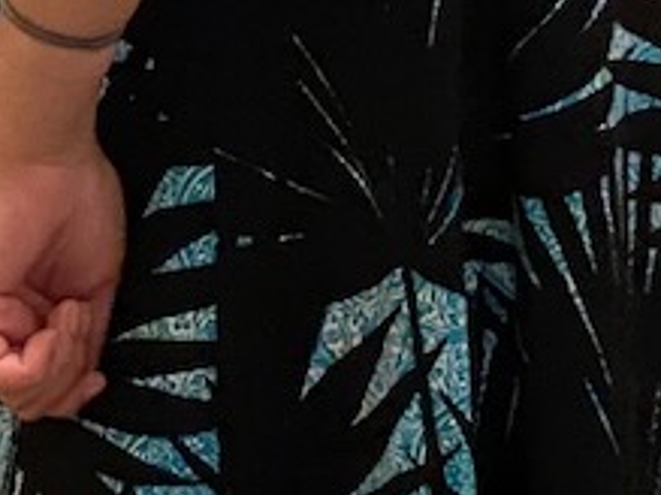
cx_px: -392
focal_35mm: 304
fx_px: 5802
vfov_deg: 4.7
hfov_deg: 6.4
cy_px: -918
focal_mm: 6
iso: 500
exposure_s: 1/30
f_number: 2
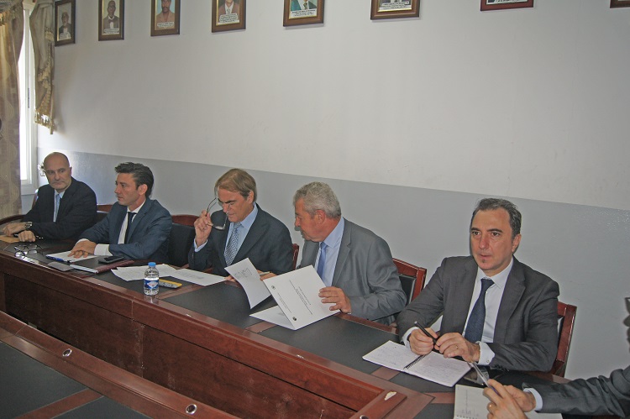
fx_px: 525
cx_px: 315
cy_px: 210
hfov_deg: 62.0
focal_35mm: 30
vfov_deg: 43.6
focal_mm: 20
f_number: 3.5
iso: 320
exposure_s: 1/60
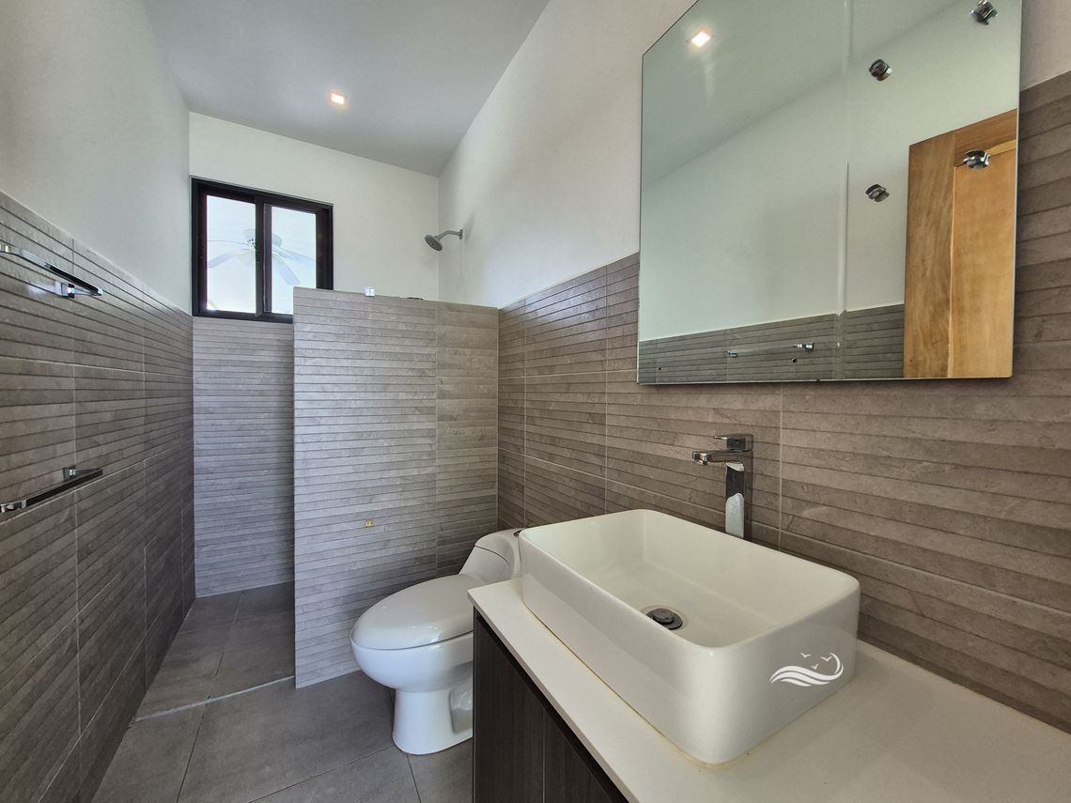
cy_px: 402
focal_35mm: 13
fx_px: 402
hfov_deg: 106.2
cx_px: 536
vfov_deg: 89.9
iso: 80
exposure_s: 1/60
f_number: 2.2
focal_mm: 1.74
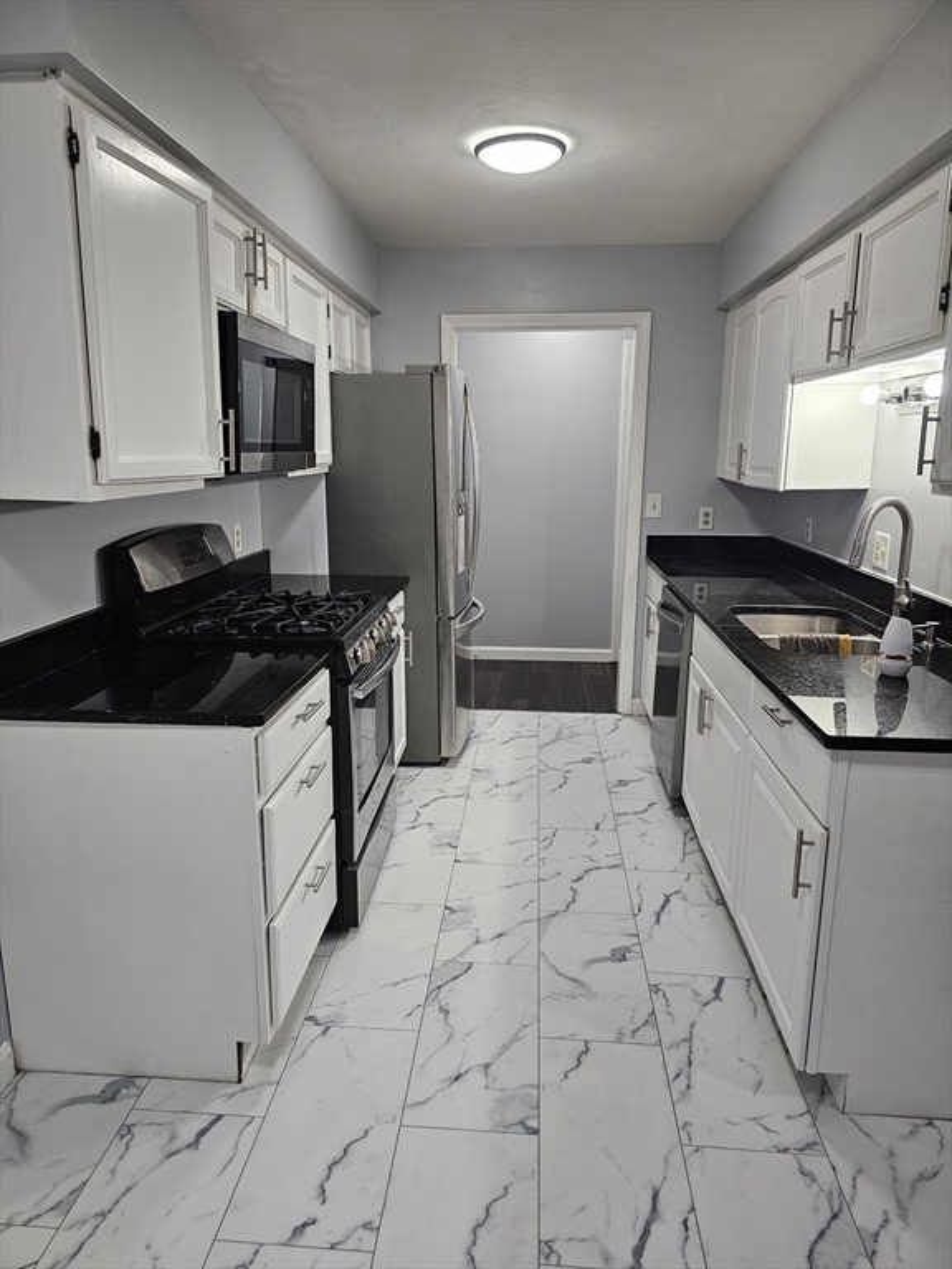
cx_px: 476
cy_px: 634
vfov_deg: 73.9
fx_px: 843
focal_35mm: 23
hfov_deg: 58.9
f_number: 1.7
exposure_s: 1/120
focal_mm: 6.3
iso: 200
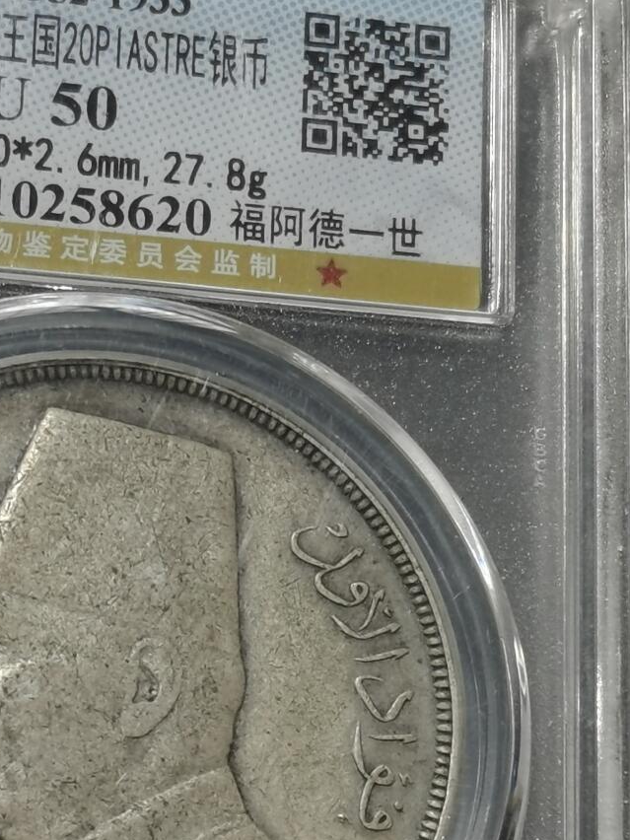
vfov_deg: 13.2
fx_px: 3640
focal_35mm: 150
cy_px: 476
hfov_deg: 9.9
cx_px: 83
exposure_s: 1/100
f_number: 1.8
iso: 50
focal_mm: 5.58
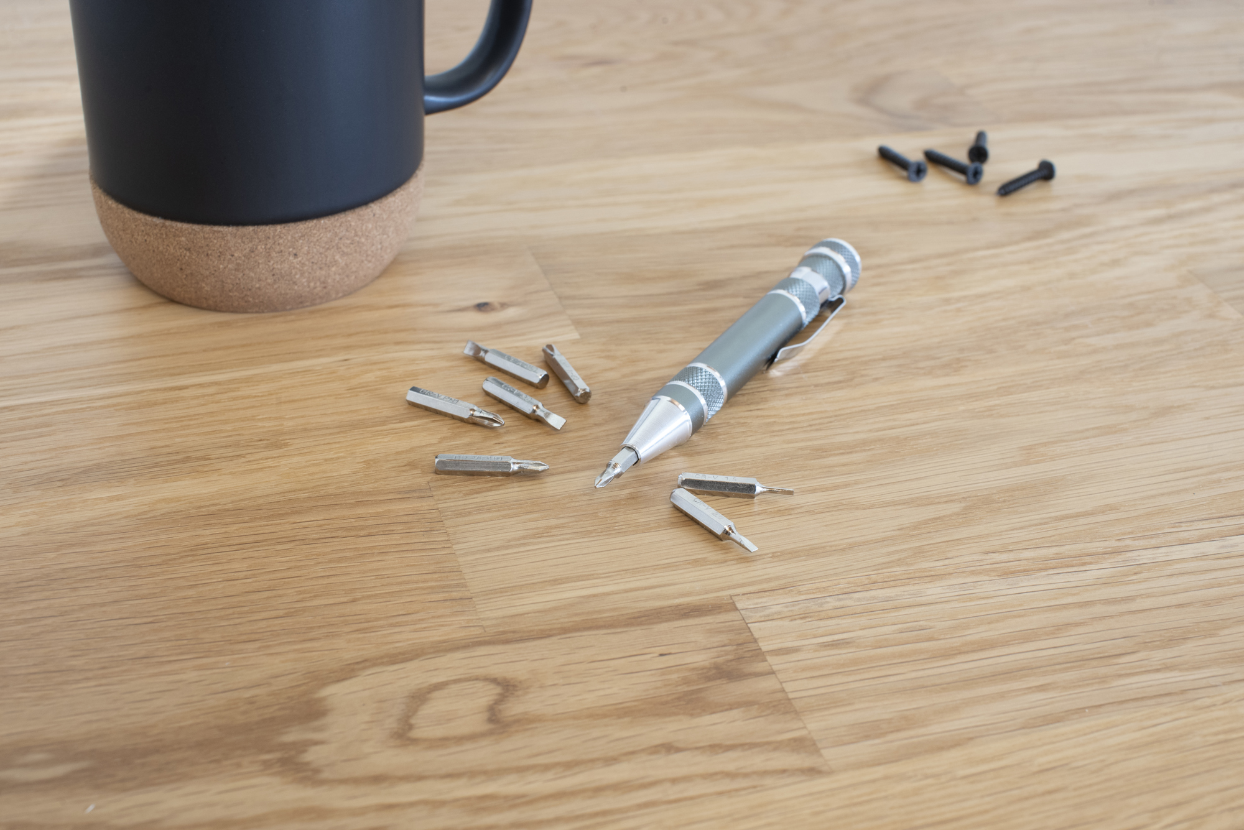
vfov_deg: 27.0
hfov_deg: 39.6
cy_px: 415
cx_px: 622
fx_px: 1728
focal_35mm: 50
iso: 800
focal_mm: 50
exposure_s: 1/8
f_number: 13
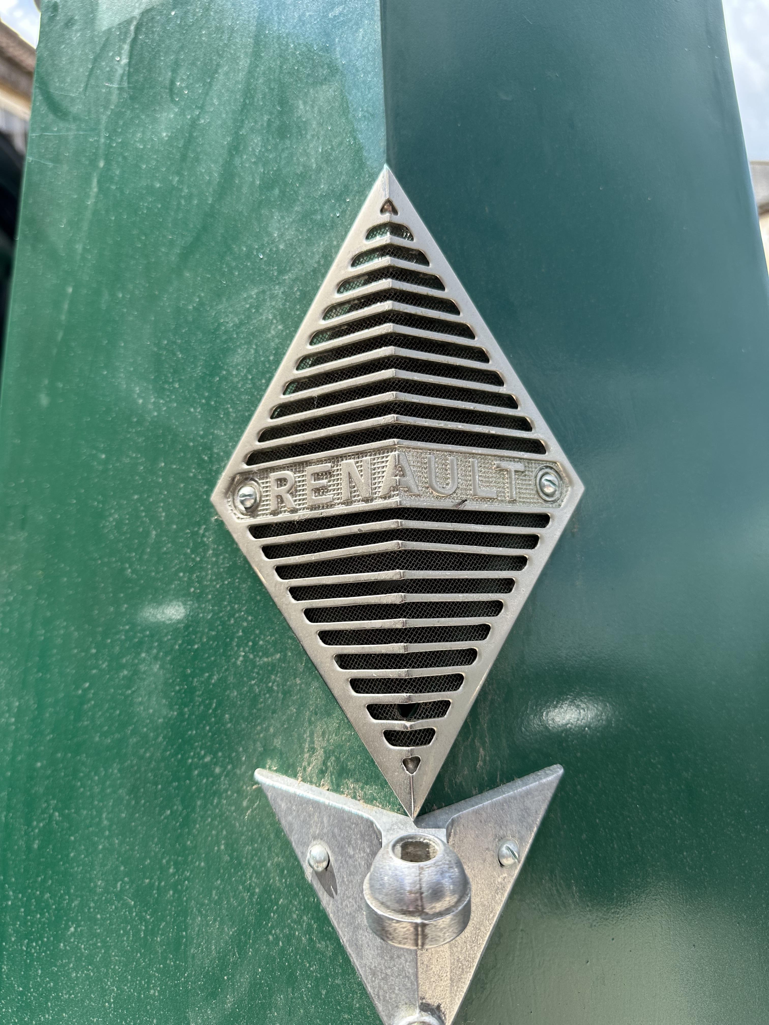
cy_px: 512
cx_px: 384
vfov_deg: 71.6
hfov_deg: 56.8
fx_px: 711
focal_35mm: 24
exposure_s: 1/1453
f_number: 1.78
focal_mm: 6.86
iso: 80
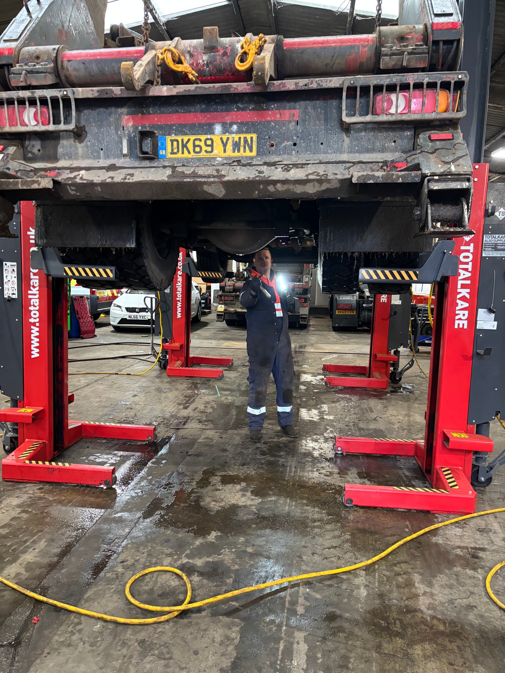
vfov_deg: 67.3
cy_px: 336
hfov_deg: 53.1
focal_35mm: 26
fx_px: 506
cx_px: 252
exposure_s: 1/50
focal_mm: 5.96
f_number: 1.6
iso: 400
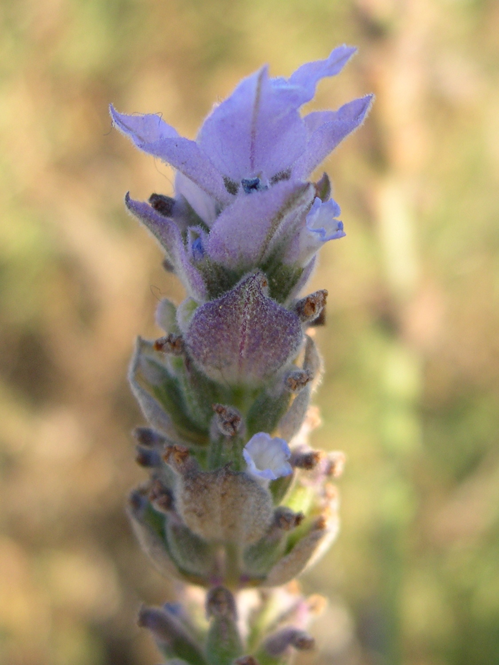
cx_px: 250
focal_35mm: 38
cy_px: 332
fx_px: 730
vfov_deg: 49.0
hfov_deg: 37.7
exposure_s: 1/421
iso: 100
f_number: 2.8
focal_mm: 8
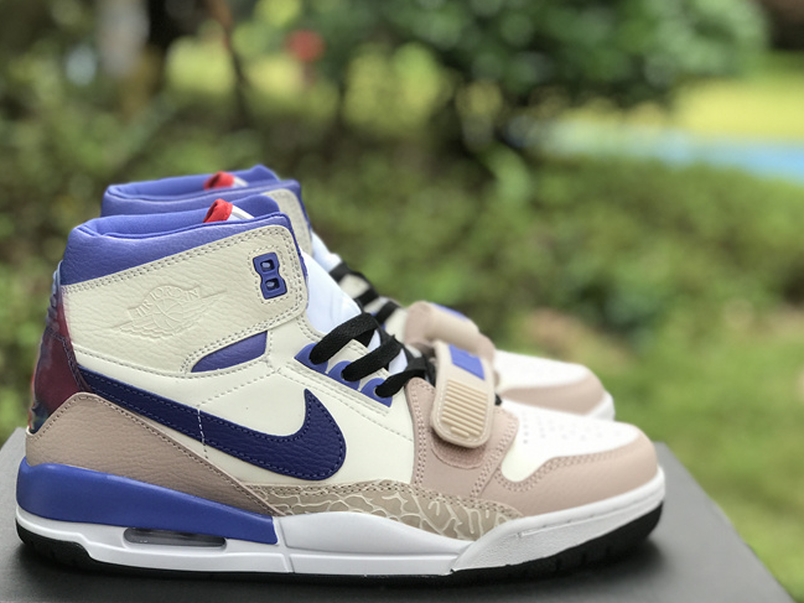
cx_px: 362
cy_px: 324
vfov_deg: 22.6
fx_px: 1510
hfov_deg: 29.8
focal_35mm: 65
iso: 40
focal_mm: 6.6
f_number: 2.8
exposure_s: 1/50
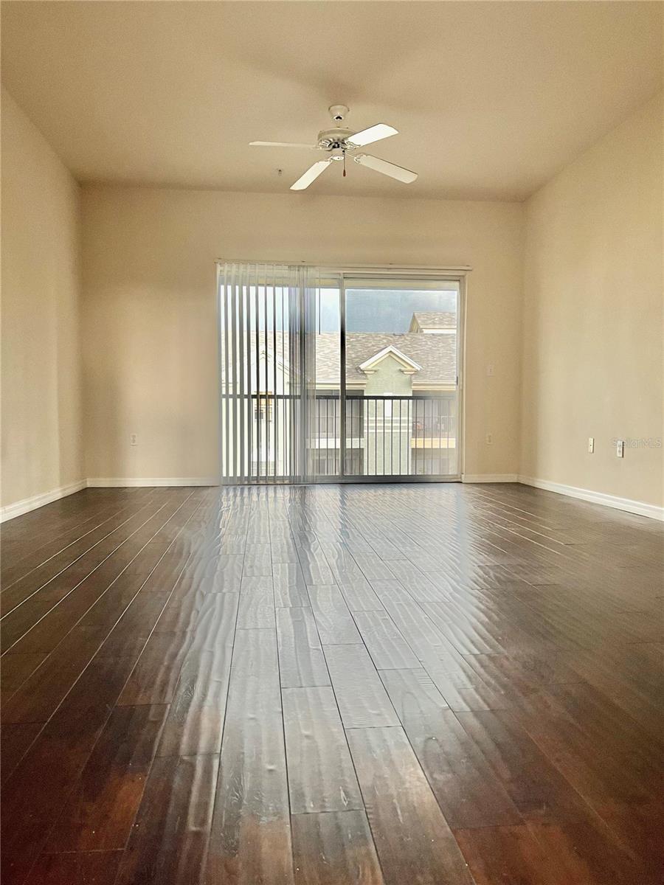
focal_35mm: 26
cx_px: 332
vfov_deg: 67.3
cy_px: 442
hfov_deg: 53.1
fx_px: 665
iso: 125
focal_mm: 5.7
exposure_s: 1/74
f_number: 1.5
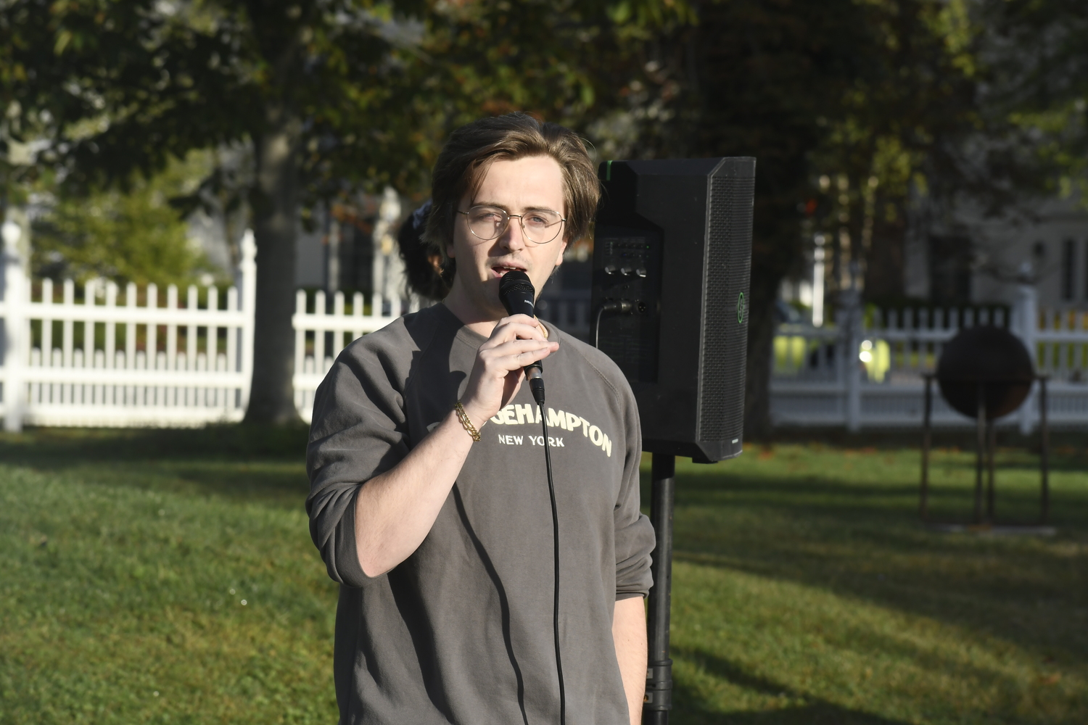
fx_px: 4745
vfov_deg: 8.7
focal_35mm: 157
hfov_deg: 13.1
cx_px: 544
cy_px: 362
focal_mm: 105
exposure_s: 1/1000
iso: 400
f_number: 8
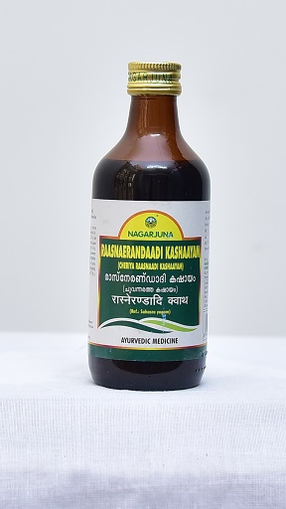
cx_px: 149
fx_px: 580
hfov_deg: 27.7
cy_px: 252
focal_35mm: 43
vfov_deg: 47.4
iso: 1250
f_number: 4
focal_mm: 40
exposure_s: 1/80
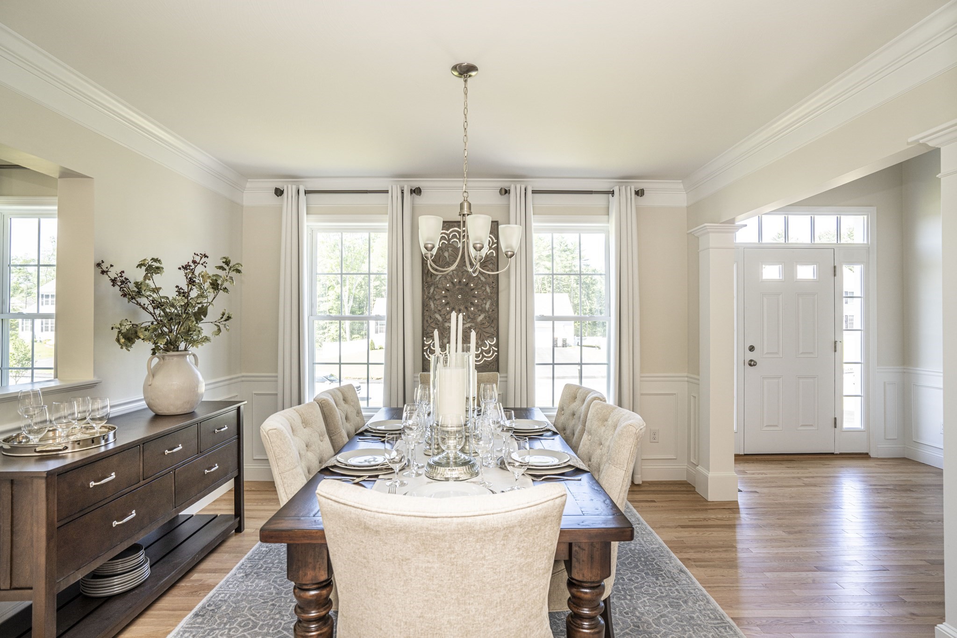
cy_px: 319
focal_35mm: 18
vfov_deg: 67.4
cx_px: 478
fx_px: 478
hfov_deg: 90.0
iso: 320
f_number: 6.3
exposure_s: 1/30
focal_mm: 18
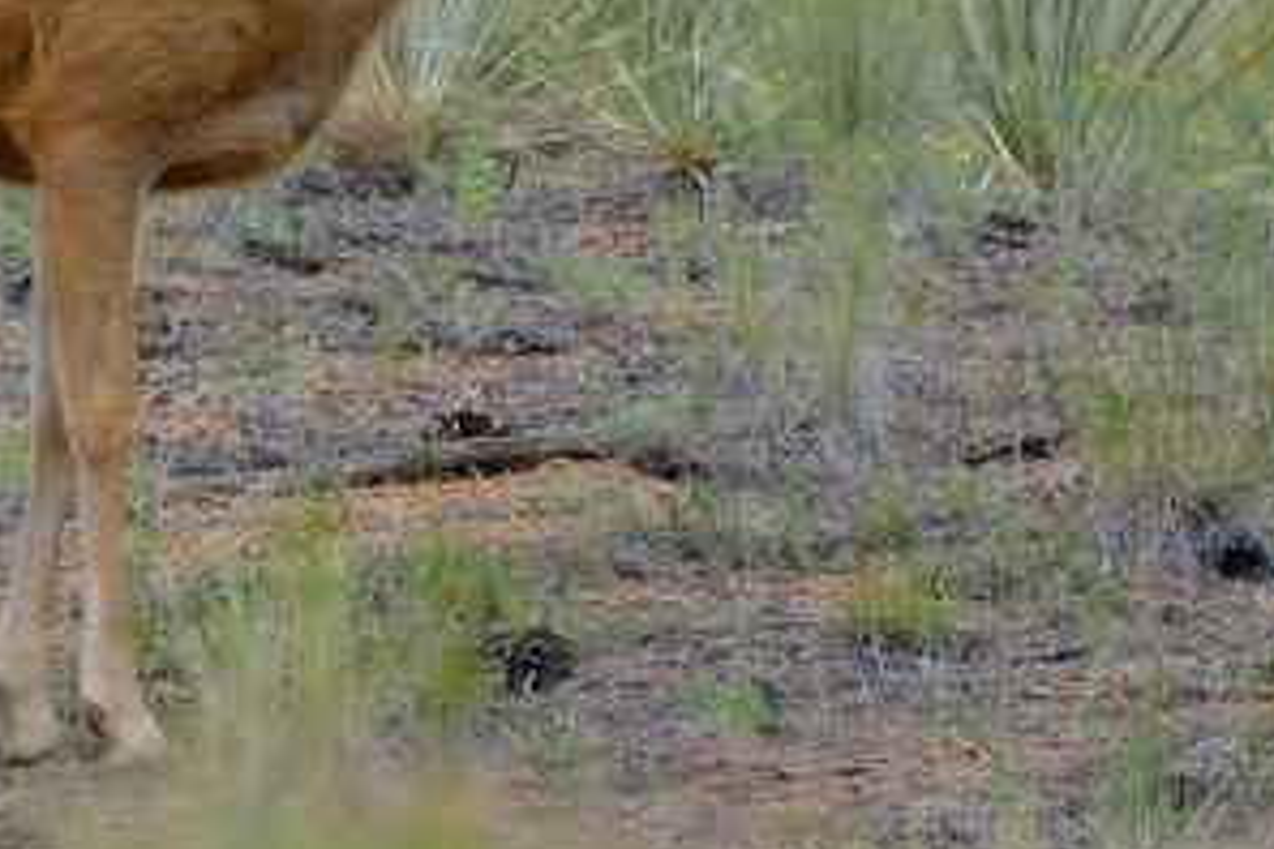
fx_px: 54070
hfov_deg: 1.3
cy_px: -17
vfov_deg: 0.9
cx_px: -142
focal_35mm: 1528
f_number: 5.6
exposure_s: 1/600
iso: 640
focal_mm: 300
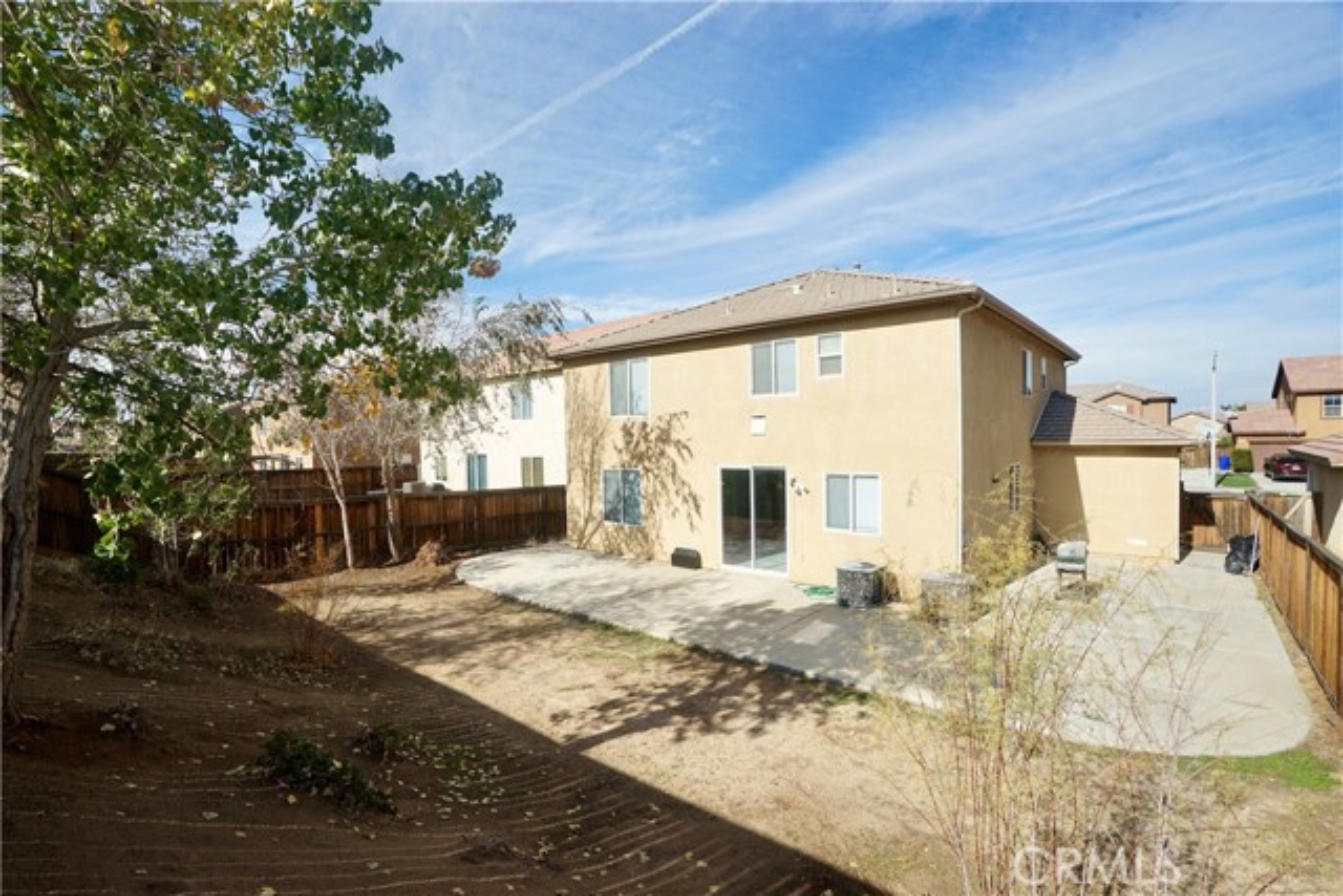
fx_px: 597
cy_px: 448
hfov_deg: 96.7
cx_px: 672
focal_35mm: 16
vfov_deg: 73.8
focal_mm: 16
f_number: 11
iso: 100
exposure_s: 1/125
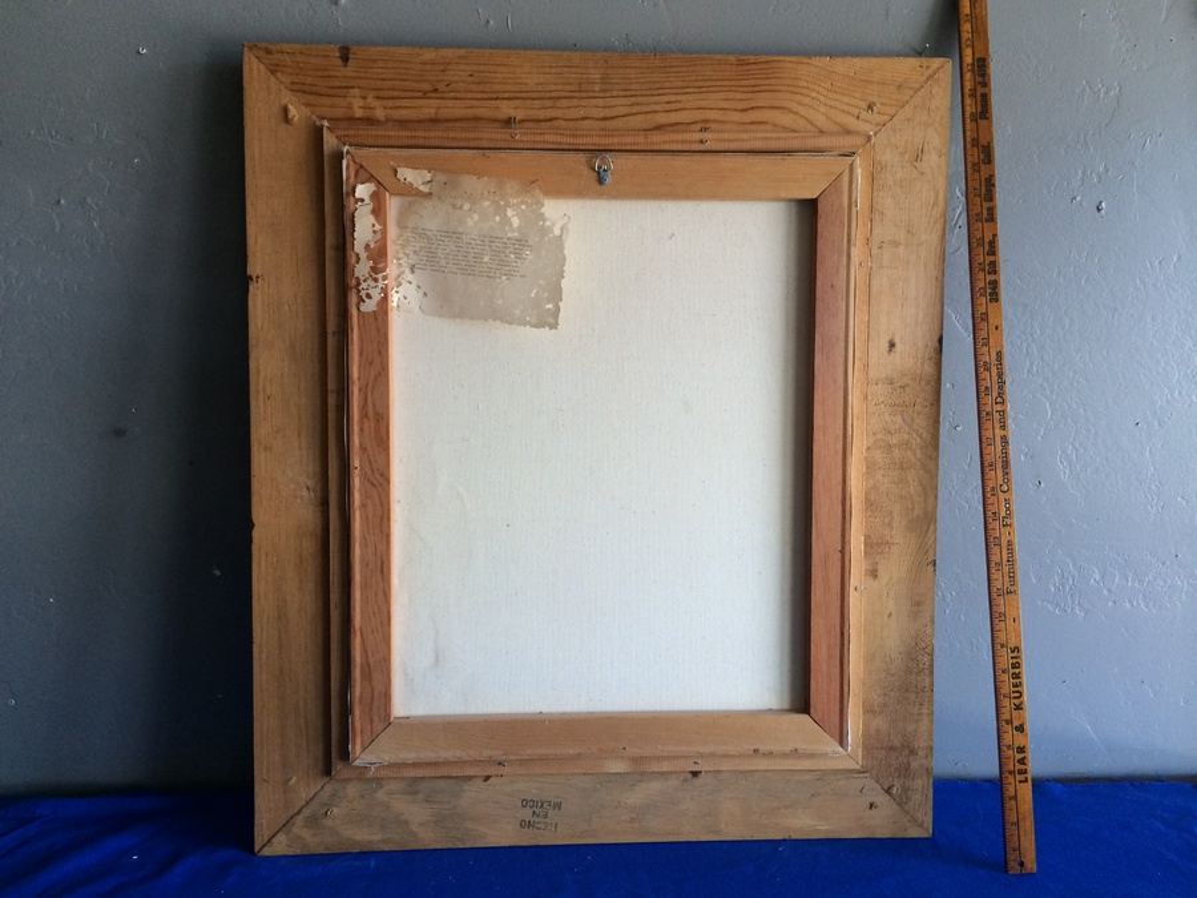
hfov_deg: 60.0
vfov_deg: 46.8
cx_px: 598
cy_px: 449
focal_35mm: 30
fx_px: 1037
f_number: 2.2
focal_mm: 4.12
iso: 50
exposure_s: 1/30
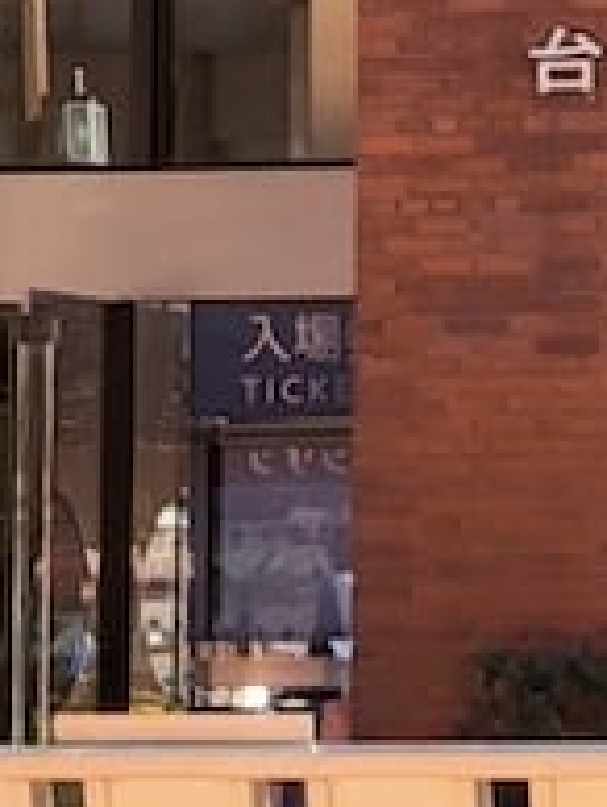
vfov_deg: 18.1
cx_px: 1143
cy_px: 87
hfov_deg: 12.5
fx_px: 2496
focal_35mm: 107
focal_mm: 5.4
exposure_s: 1/758
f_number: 1.8
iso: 40
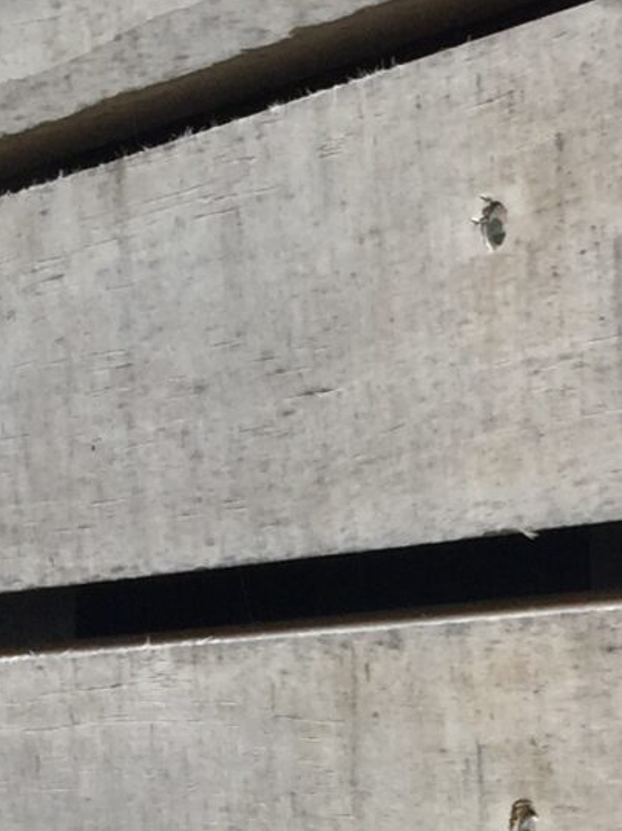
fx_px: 3309
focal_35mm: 138
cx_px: 708
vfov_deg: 13.3
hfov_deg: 10.6
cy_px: 1313
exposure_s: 1/507
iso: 32
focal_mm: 4.15
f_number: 2.2
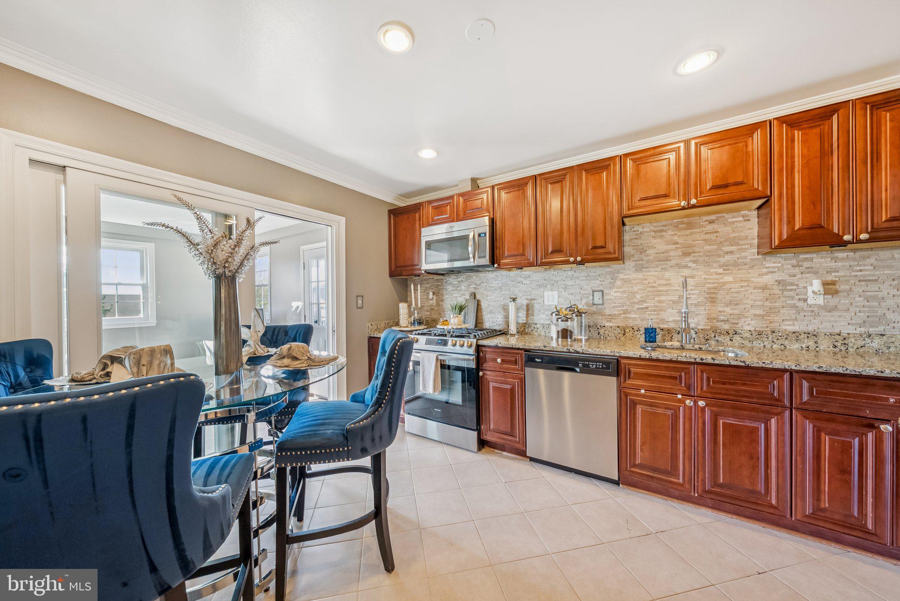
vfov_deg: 90.1
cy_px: 300
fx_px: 300
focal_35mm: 12
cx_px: 450
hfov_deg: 112.6
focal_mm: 12
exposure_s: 1/15
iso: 640
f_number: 7.1
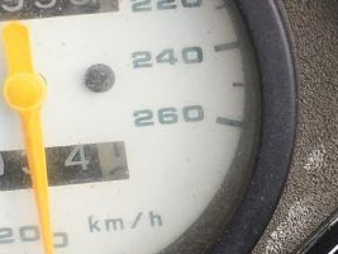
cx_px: 443
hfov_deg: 13.7
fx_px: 1357
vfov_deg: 10.7
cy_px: 81
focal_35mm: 139
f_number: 2.2
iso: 25
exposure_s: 1/154
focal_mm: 4.15
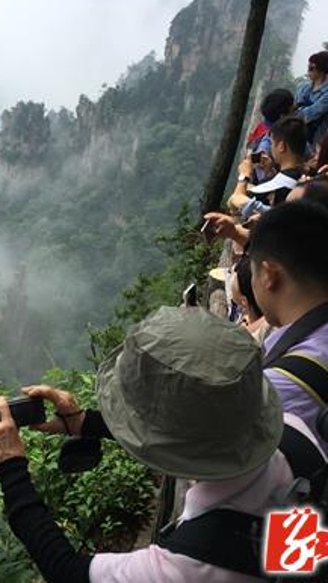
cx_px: 57
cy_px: 295
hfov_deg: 26.0
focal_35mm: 45
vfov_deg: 45.5
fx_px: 696
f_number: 2.2
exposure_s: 1/2198
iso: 32
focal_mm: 4.15
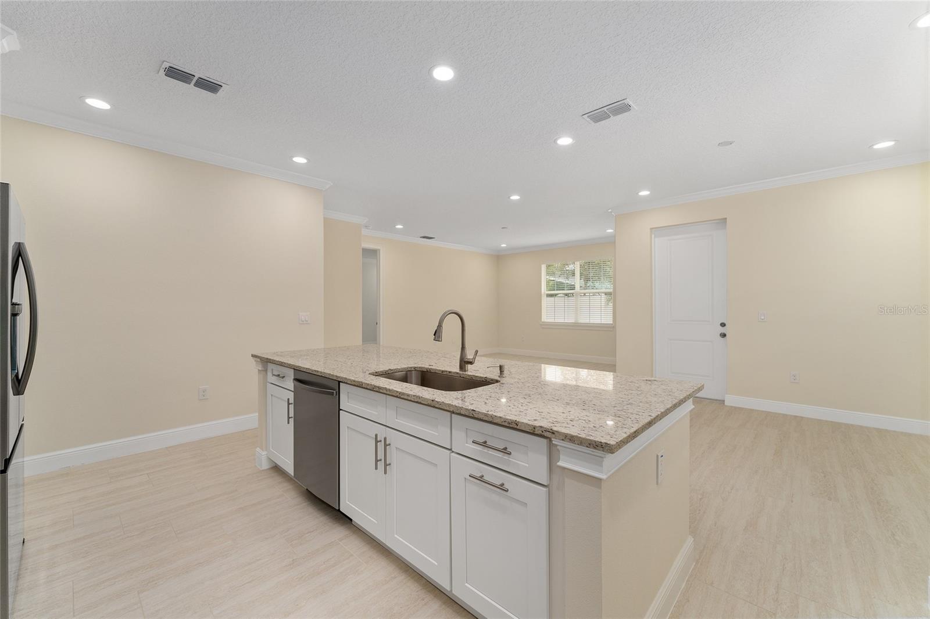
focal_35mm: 15
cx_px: 465
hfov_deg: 101.9
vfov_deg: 78.8
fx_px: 377
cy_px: 310
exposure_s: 1/40
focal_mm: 14.6
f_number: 8
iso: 320
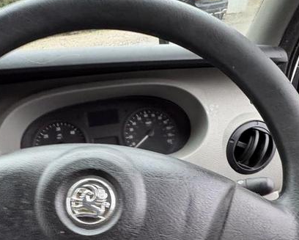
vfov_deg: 44.6
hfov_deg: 58.6
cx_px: 131
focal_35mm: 30
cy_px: 211
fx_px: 266
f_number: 2.2
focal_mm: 2.22
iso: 500
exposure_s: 1/60
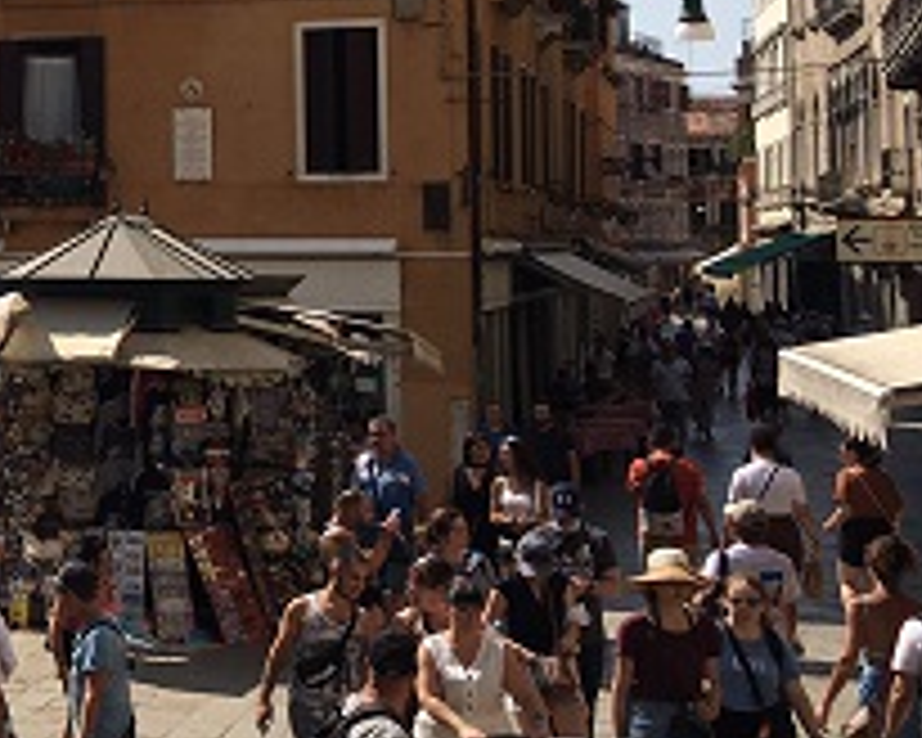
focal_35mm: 83
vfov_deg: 18.3
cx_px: -301
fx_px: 2265
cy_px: 148
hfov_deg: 20.8
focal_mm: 4.15
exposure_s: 1/2331
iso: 25
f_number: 2.2
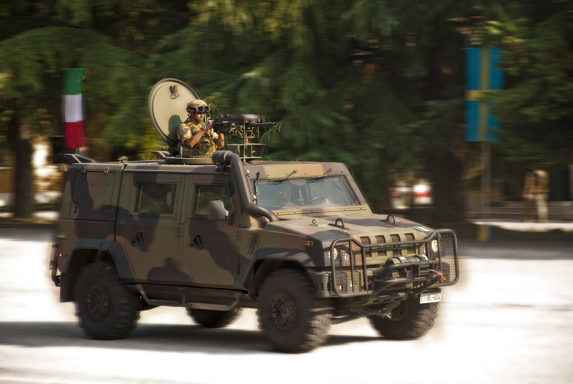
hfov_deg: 13.0
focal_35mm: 158
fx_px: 2510
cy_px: 192
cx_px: 286
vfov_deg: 8.7
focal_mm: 105
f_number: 5.6
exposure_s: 1/250
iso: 200
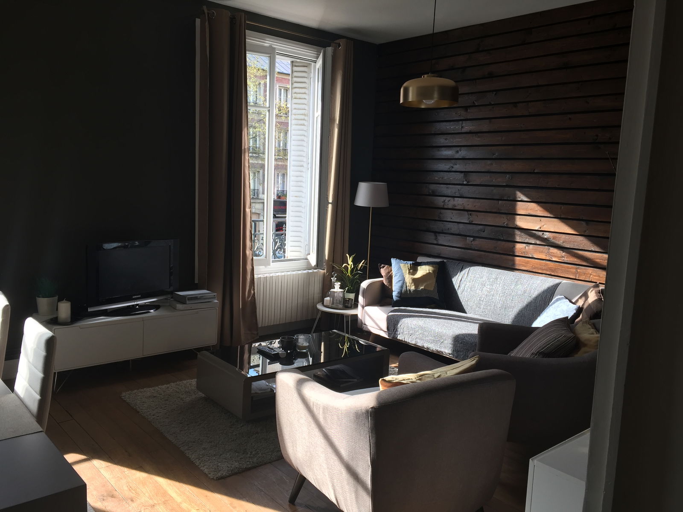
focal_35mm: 29
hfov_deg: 61.7
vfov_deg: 48.2
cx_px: 342
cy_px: 256
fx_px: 572
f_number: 2.2
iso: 32
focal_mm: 4.15
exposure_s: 1/100
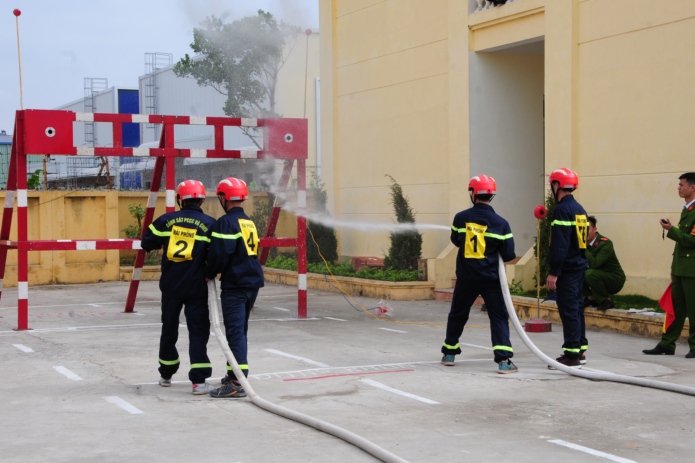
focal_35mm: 69
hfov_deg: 29.2
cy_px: 233
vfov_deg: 19.7
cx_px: 371
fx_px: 1332
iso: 250
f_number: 14
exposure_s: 1/200
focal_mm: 40
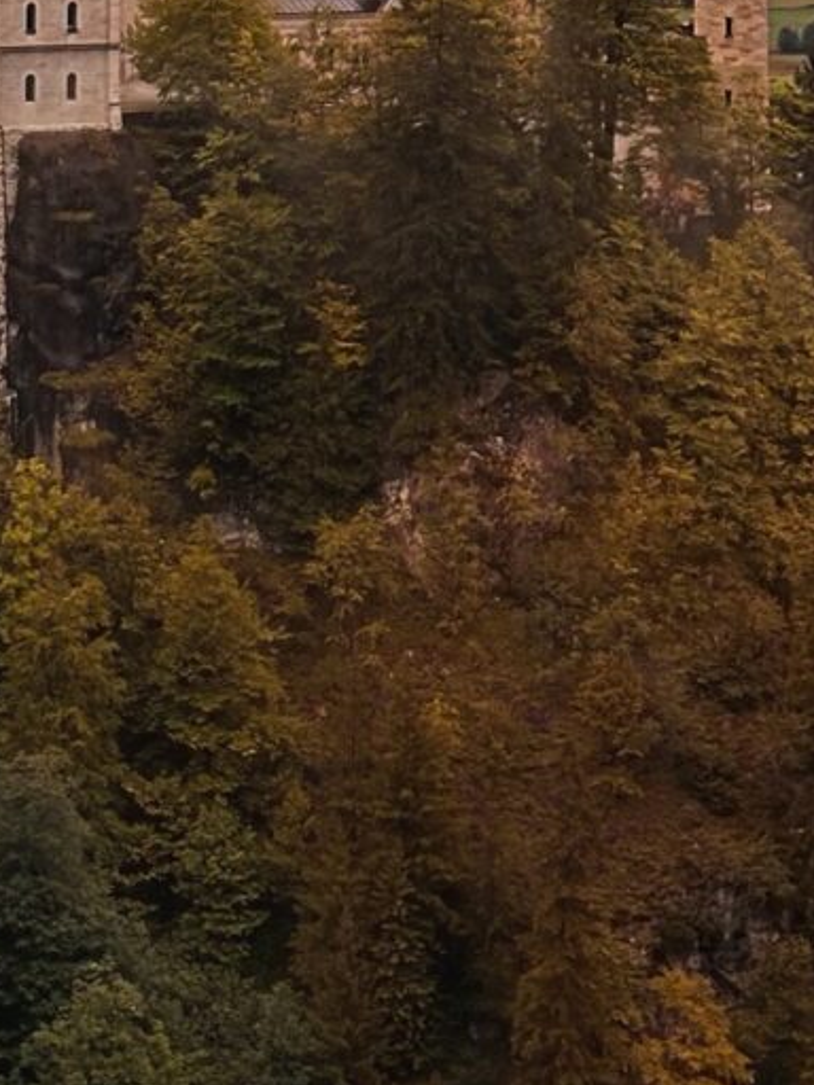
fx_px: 4233
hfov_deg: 10.7
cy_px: -369
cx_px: -329
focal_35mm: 135
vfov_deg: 14.0
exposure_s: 1/779
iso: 64
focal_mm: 6.86
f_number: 1.78
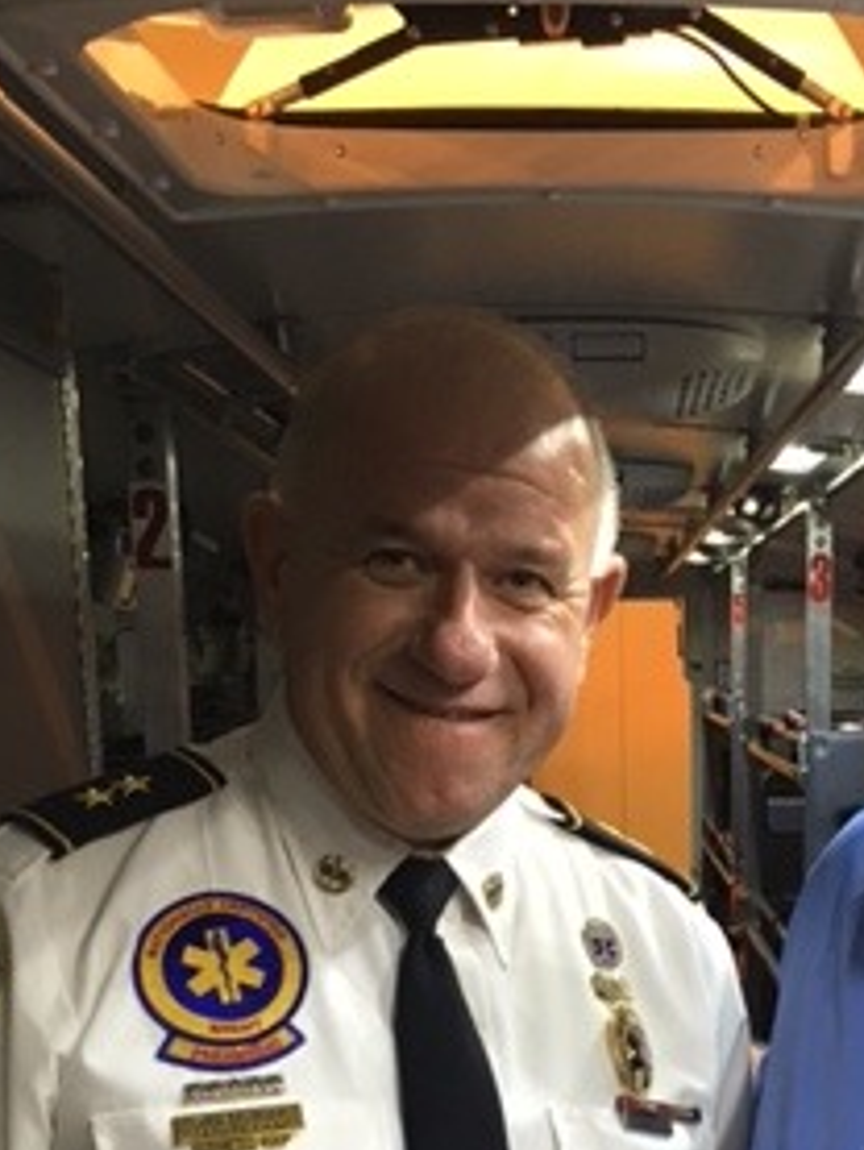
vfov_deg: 27.2
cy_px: 1179
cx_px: 681
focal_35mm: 67
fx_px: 2228
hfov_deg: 21.7
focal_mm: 4.15
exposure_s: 1/30
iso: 125
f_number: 2.2
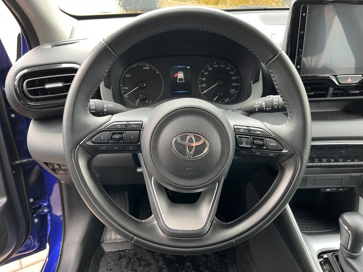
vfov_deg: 53.1
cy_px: 136
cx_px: 182
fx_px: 273
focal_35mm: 26
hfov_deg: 67.3
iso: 125
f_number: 1.6
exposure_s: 1/81
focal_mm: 5.1
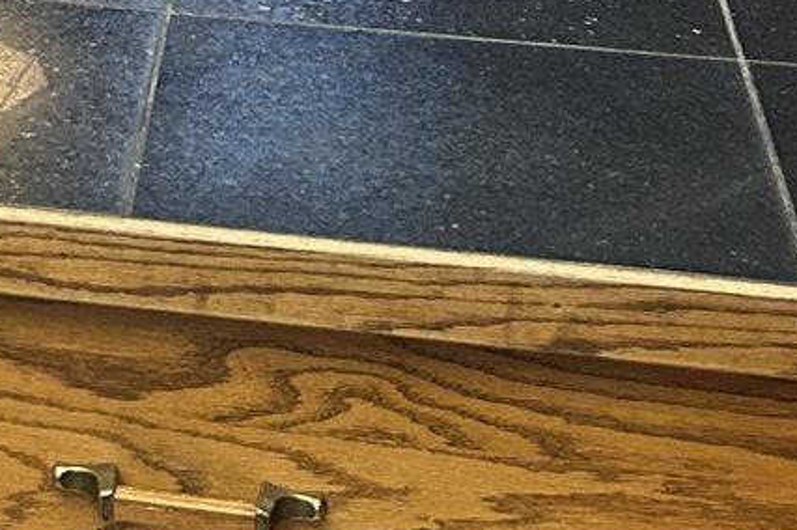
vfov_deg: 8.4
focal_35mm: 146
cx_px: -357
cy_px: -875
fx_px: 3230
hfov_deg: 13.4
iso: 80
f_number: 1.5
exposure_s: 1/60
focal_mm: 5.7
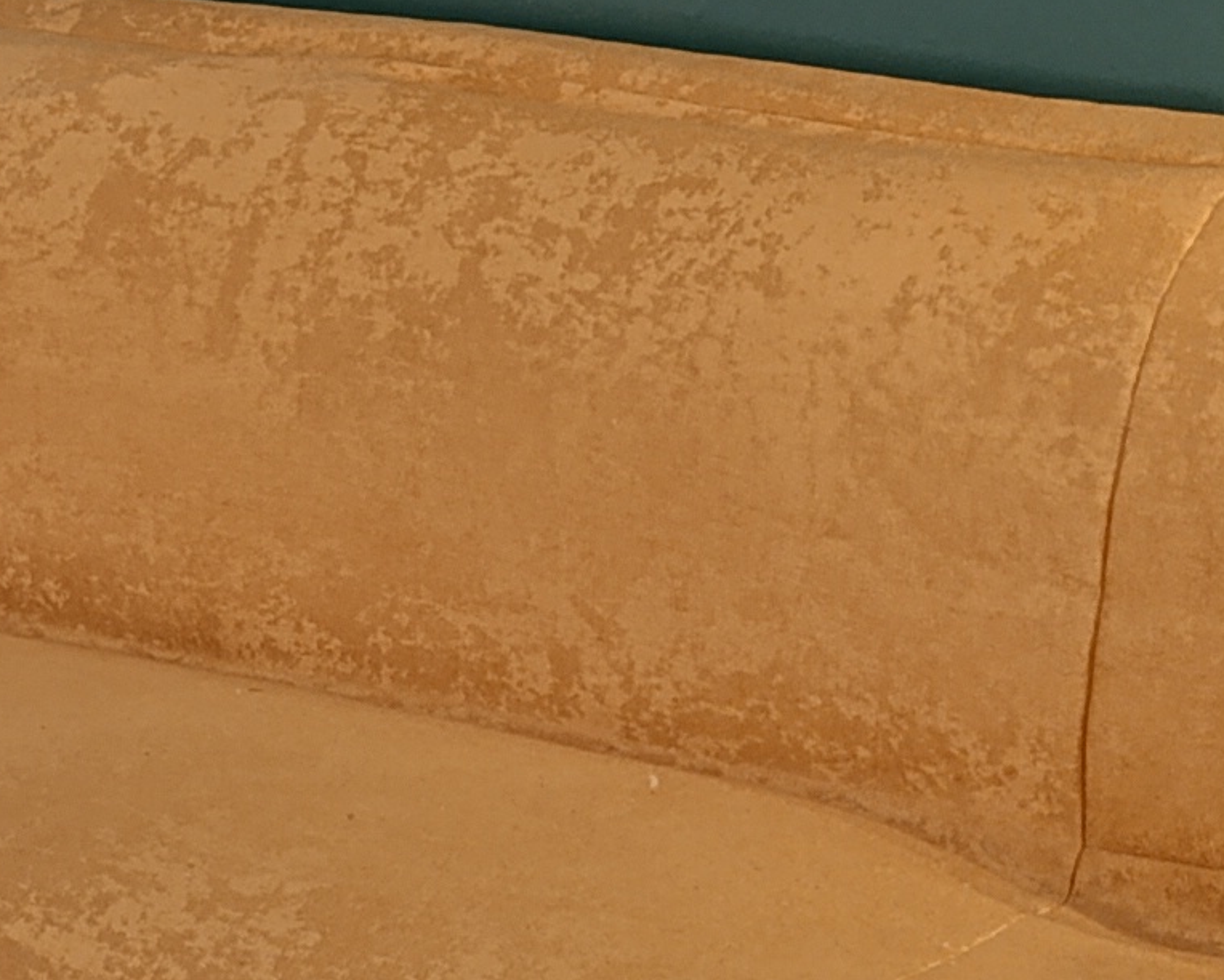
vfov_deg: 12.6
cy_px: -173
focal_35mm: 120
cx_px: -524
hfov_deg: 15.0
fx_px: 4349
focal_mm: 6.14
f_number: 1.6
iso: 1250
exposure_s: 1/50
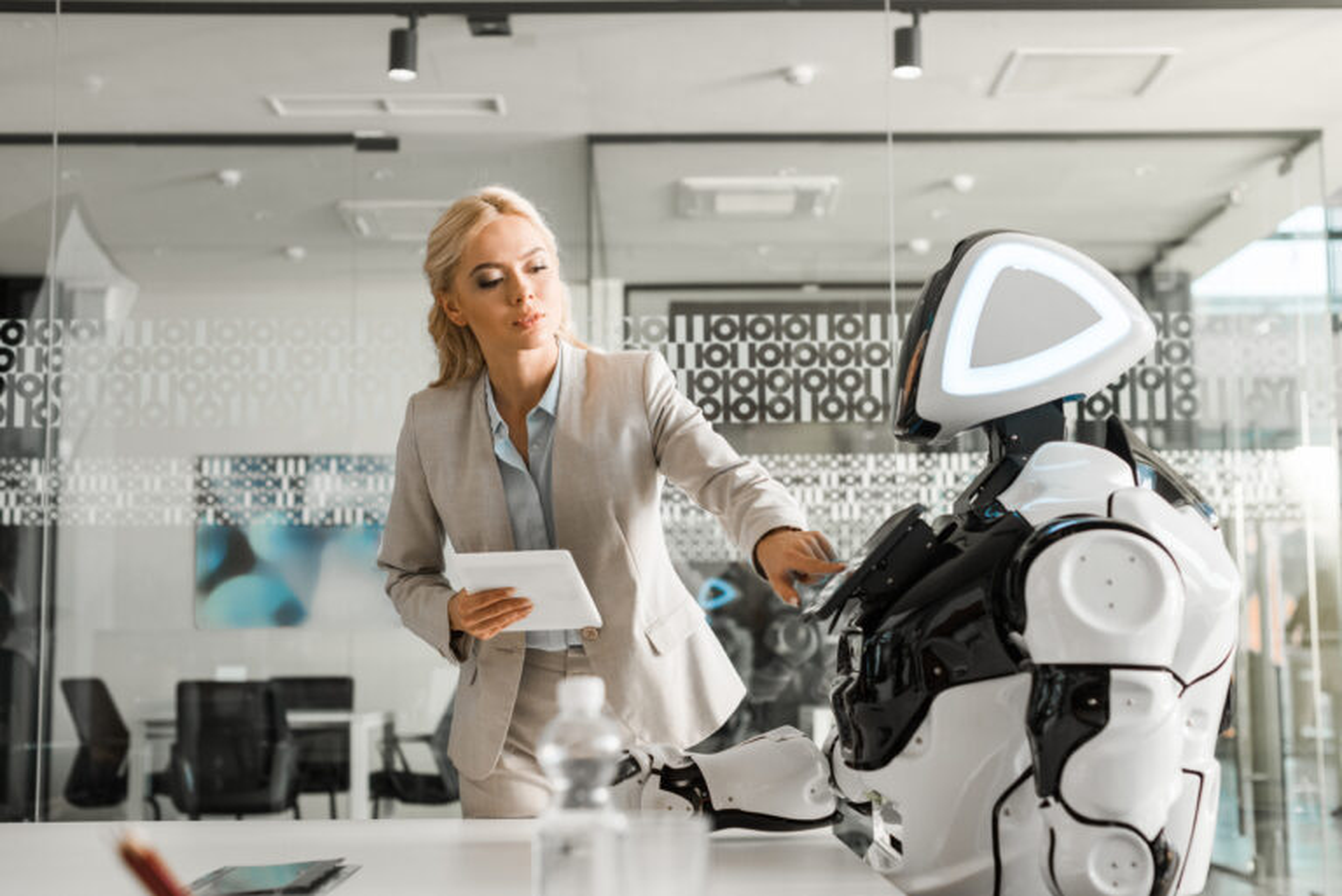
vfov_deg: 27.0
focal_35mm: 50
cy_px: 448
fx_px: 1865
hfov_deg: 39.6
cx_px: 671
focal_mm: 50
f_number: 3.5
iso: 500
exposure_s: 1/200
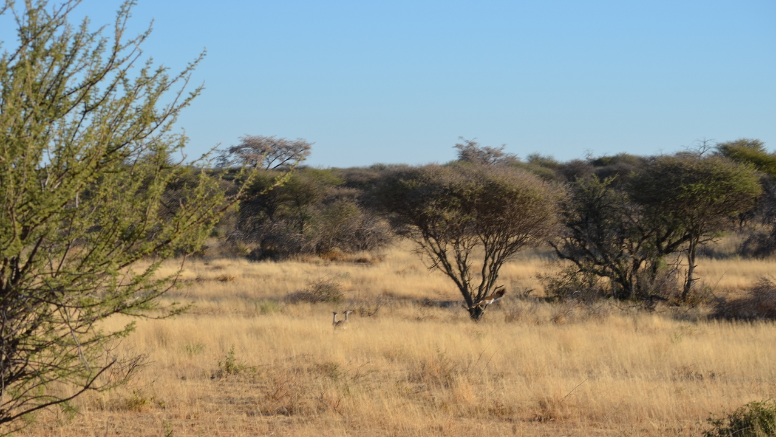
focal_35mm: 134
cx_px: 388
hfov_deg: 16.1
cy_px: 249
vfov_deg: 9.1
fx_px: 2748
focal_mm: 85
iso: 125
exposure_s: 1/250
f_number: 8
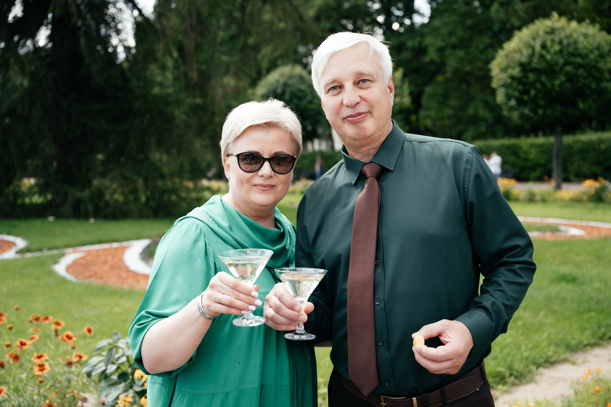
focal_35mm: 40
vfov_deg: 33.4
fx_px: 678
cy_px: 204
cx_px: 306
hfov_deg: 48.5
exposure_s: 1/400
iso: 160
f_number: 3.2
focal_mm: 40
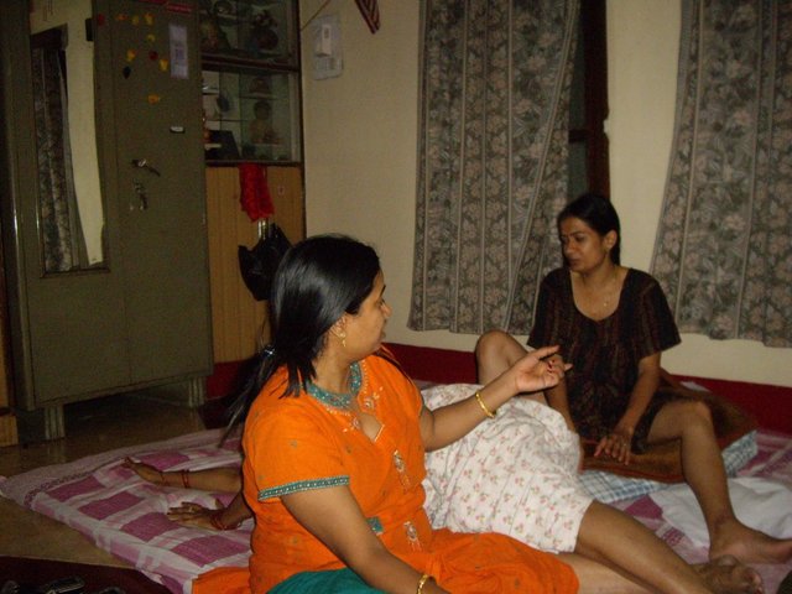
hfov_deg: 49.0
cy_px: 297
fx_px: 869
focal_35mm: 38
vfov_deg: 37.7
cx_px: 396
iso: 400
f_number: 2.7
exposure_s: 1/40
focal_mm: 6.2
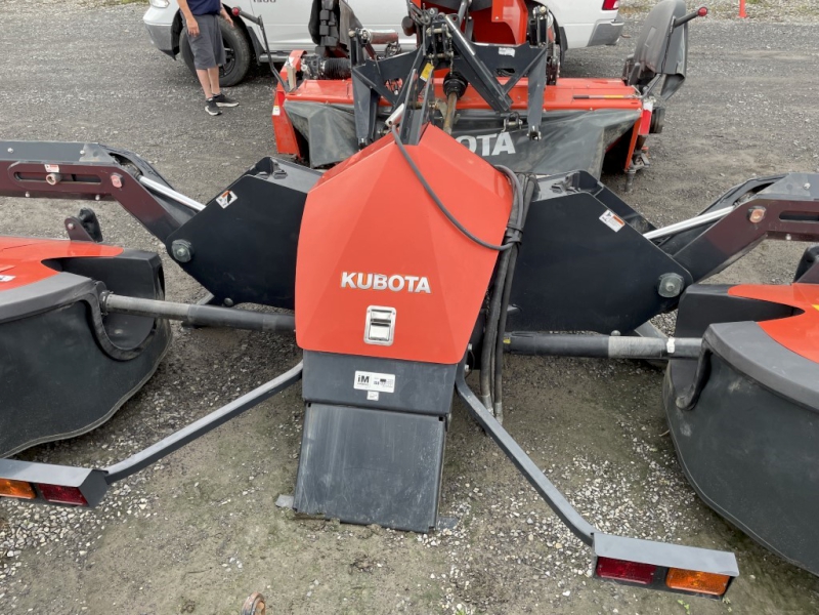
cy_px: 308
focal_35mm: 26
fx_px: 615
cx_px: 410
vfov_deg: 53.1
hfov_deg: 67.3
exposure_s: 1/401
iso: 32
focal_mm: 4.2
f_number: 1.6
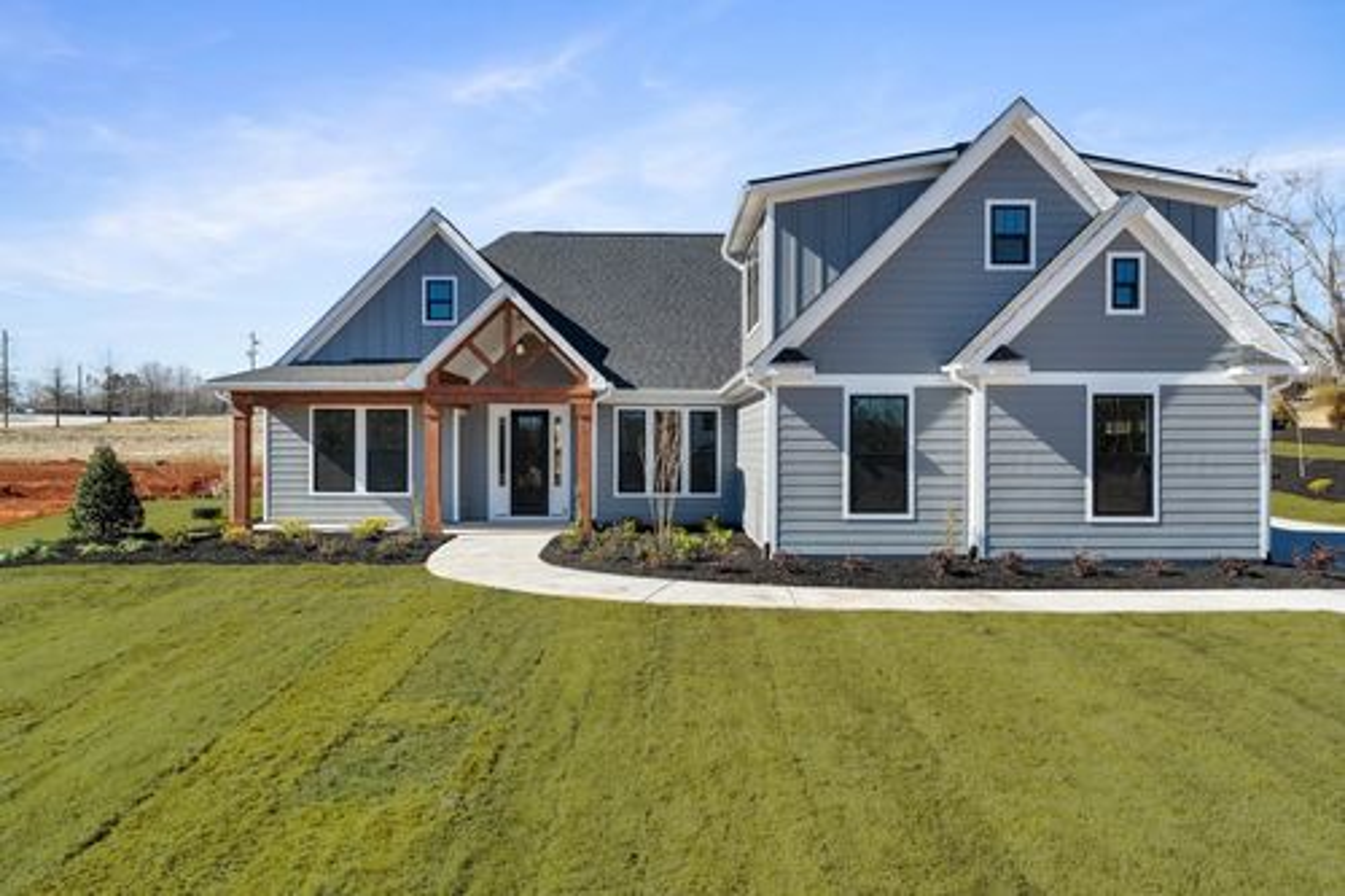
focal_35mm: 24
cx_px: 672
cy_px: 448
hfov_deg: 73.8
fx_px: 896
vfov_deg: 53.1
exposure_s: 1/400
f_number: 6.3
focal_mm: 24
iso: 100
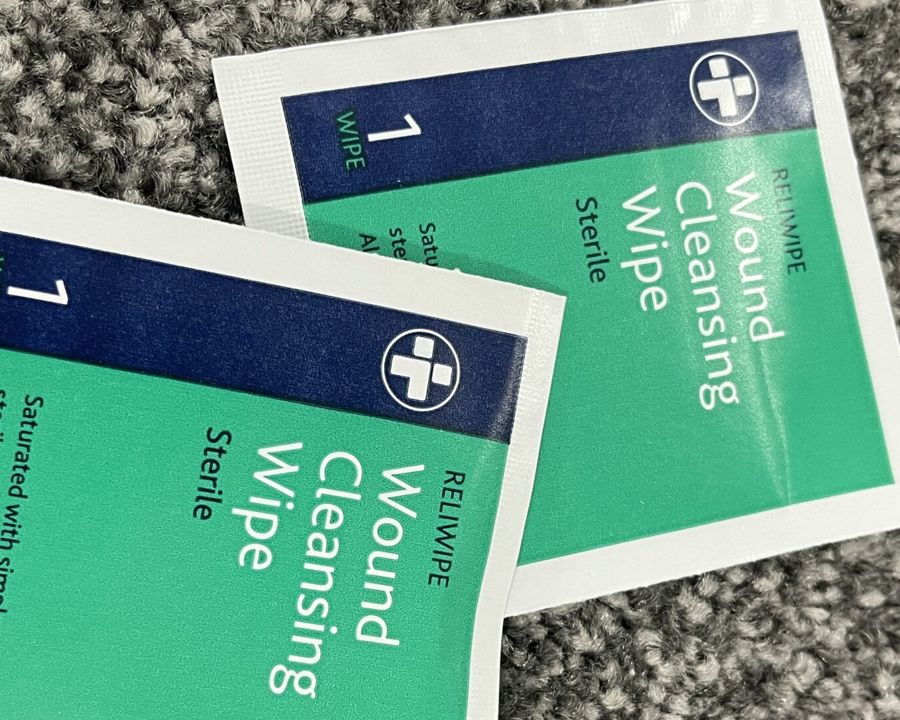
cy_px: 473
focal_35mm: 46
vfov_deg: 32.5
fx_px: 1225
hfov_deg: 40.3
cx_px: 394
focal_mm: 5.1
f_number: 1.6
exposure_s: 1/50
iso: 160
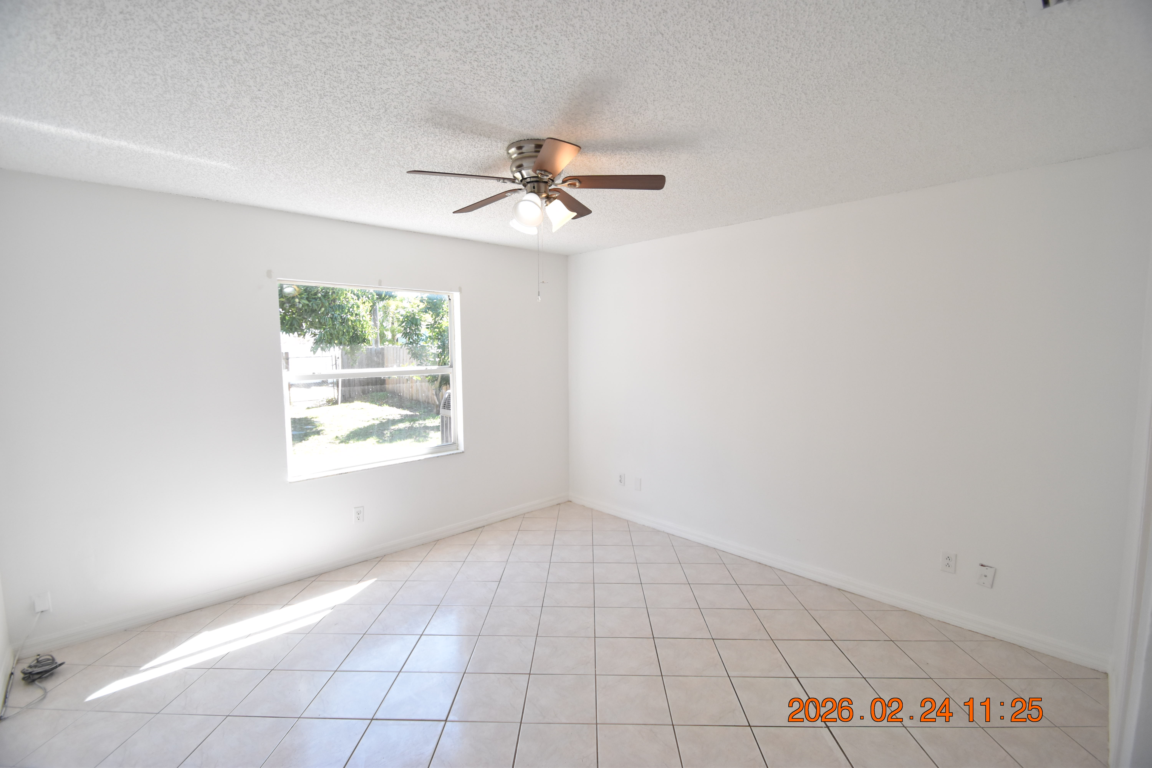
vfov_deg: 77.3
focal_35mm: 15
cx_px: 576
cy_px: 384
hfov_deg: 100.4
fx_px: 480
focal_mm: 10
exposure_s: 1/500
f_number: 3.5
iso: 800
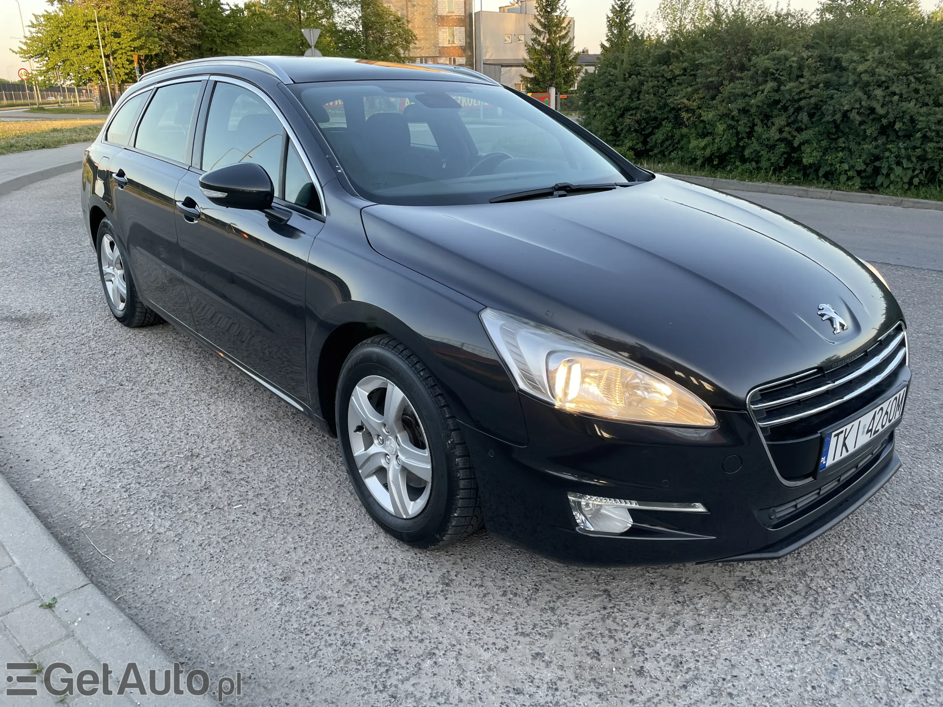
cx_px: 472
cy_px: 354
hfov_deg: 67.3
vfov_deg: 53.1
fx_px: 708
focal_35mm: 26
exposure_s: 1/121
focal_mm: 4.2
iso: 40
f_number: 1.6
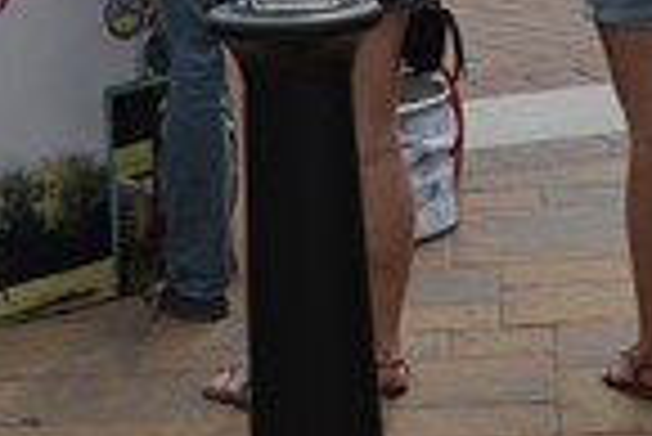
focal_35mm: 148
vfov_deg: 9.1
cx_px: 436
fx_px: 2683
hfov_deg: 13.8
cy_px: -200
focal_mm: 26
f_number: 6.3
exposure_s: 1/160
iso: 100
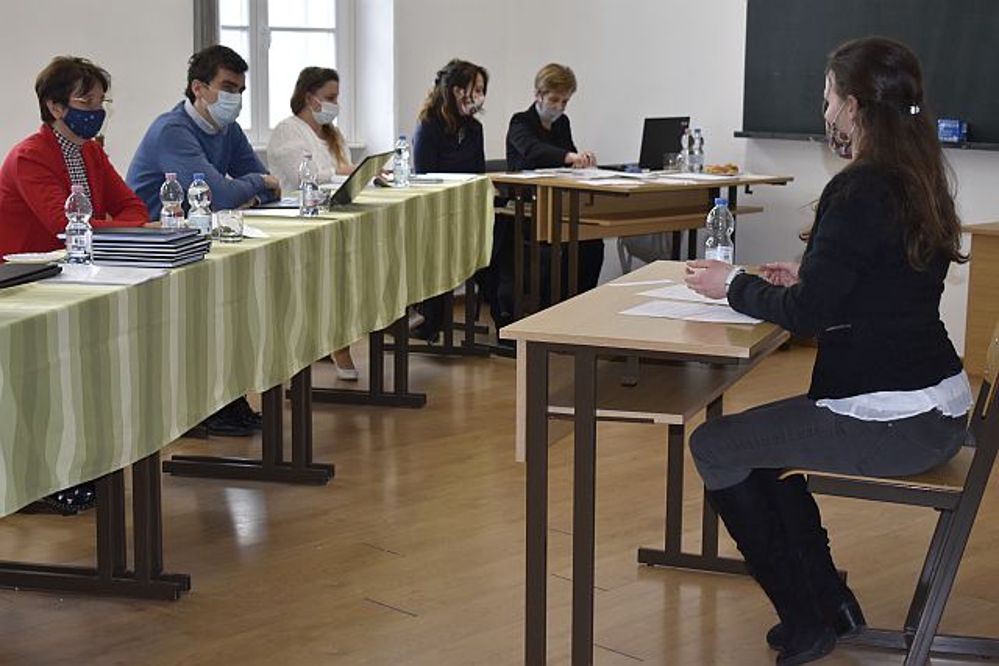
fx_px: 1665
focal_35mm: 60
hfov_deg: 33.4
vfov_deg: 22.6
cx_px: 500
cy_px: 333
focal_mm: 40
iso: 800
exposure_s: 1/125
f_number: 4.8
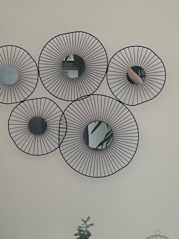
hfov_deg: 18.6
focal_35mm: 79
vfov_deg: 24.7
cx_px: 61
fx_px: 545
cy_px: 117
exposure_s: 1/121
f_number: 1.6
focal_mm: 4.2
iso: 32
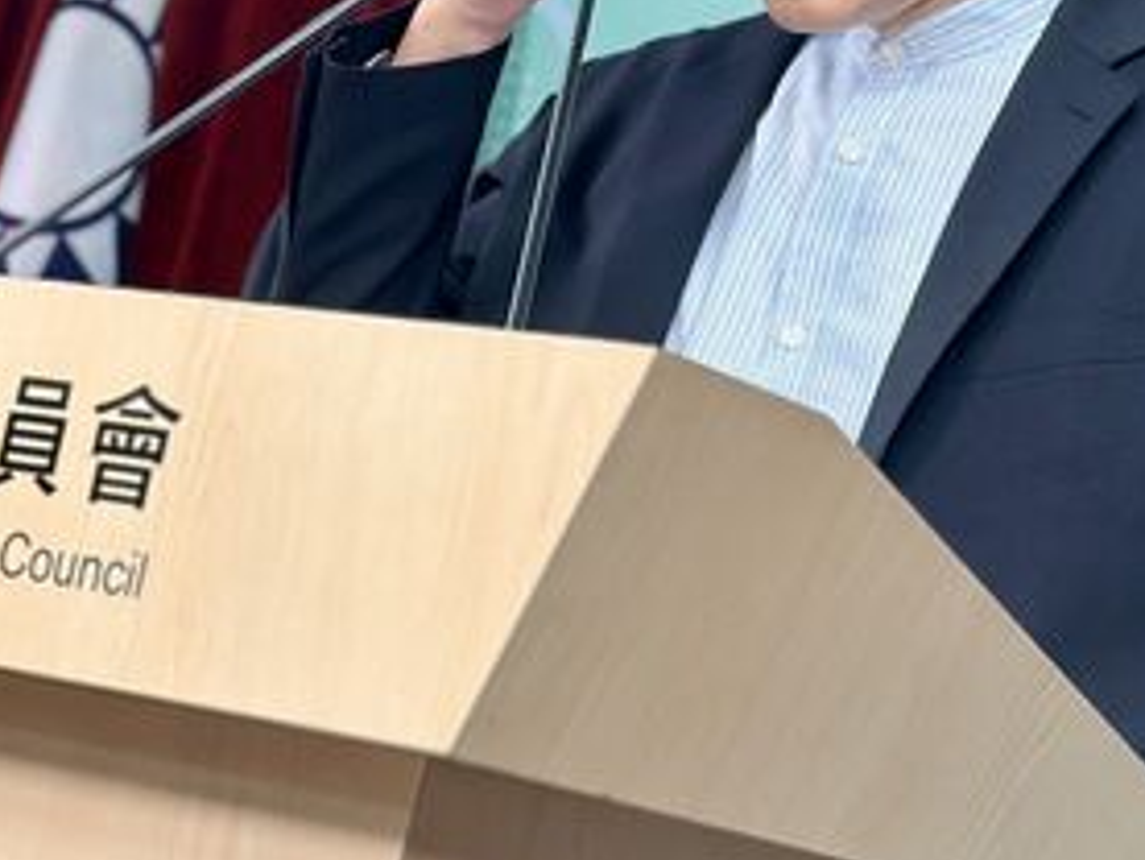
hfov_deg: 18.9
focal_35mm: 104
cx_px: 554
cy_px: 103
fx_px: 3442
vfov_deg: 14.1
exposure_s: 1/120
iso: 125
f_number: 1.78
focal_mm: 6.86
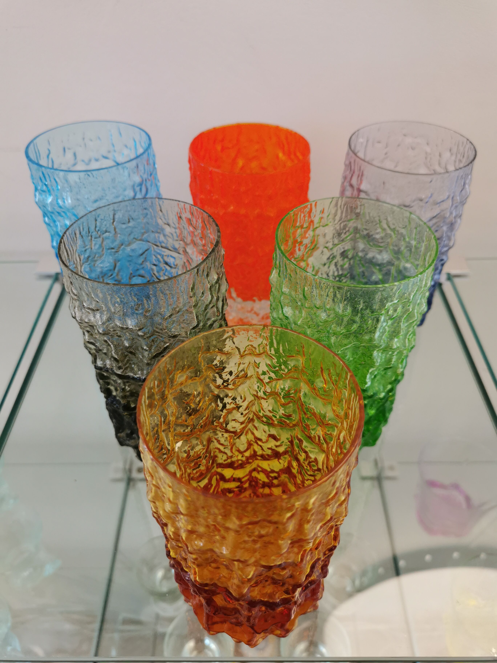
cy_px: 332
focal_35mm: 27
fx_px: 517
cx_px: 248
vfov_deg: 65.3
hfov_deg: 51.4
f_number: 1.8
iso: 125
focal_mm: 5.58
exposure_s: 1/100
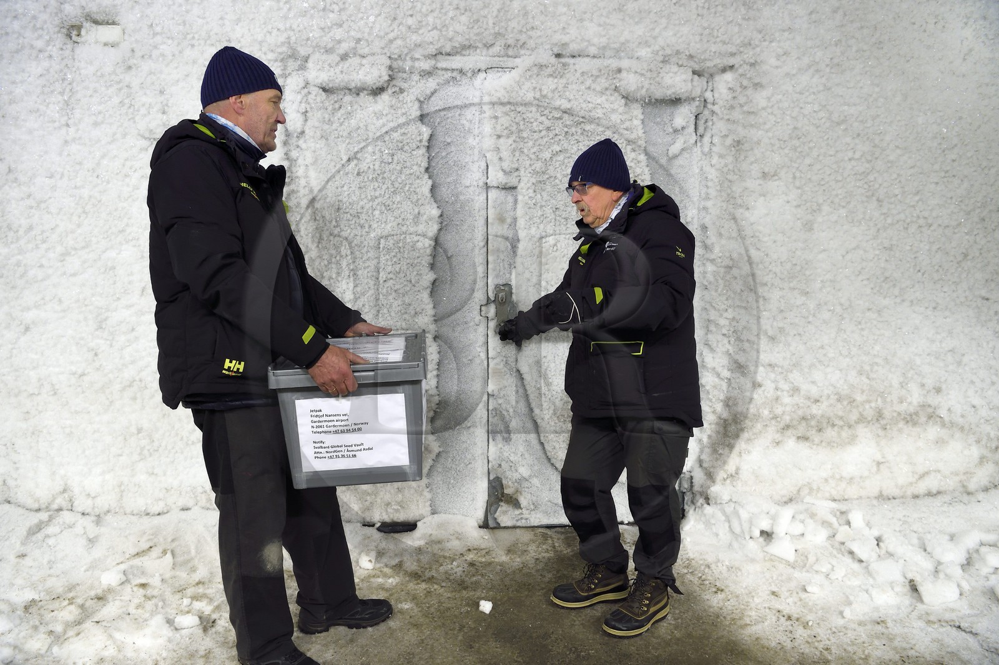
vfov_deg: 53.1
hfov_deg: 73.8
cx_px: 500
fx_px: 665
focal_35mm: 24
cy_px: 332
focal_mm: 24
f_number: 4.5
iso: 1600
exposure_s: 1/40
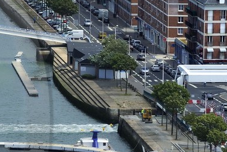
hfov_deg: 4.0
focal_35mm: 512
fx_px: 3228
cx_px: -200
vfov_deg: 2.7
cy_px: 120
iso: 200
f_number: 11
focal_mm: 120
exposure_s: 1/250
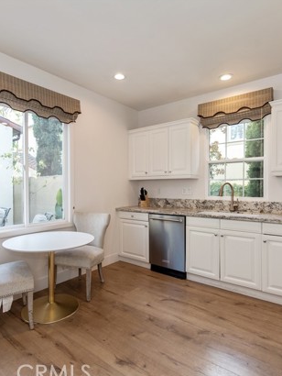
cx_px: 131
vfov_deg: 79.0
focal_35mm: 21
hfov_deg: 63.4
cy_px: 190
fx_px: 228
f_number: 5.6
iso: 800
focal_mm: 14
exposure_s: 1/125
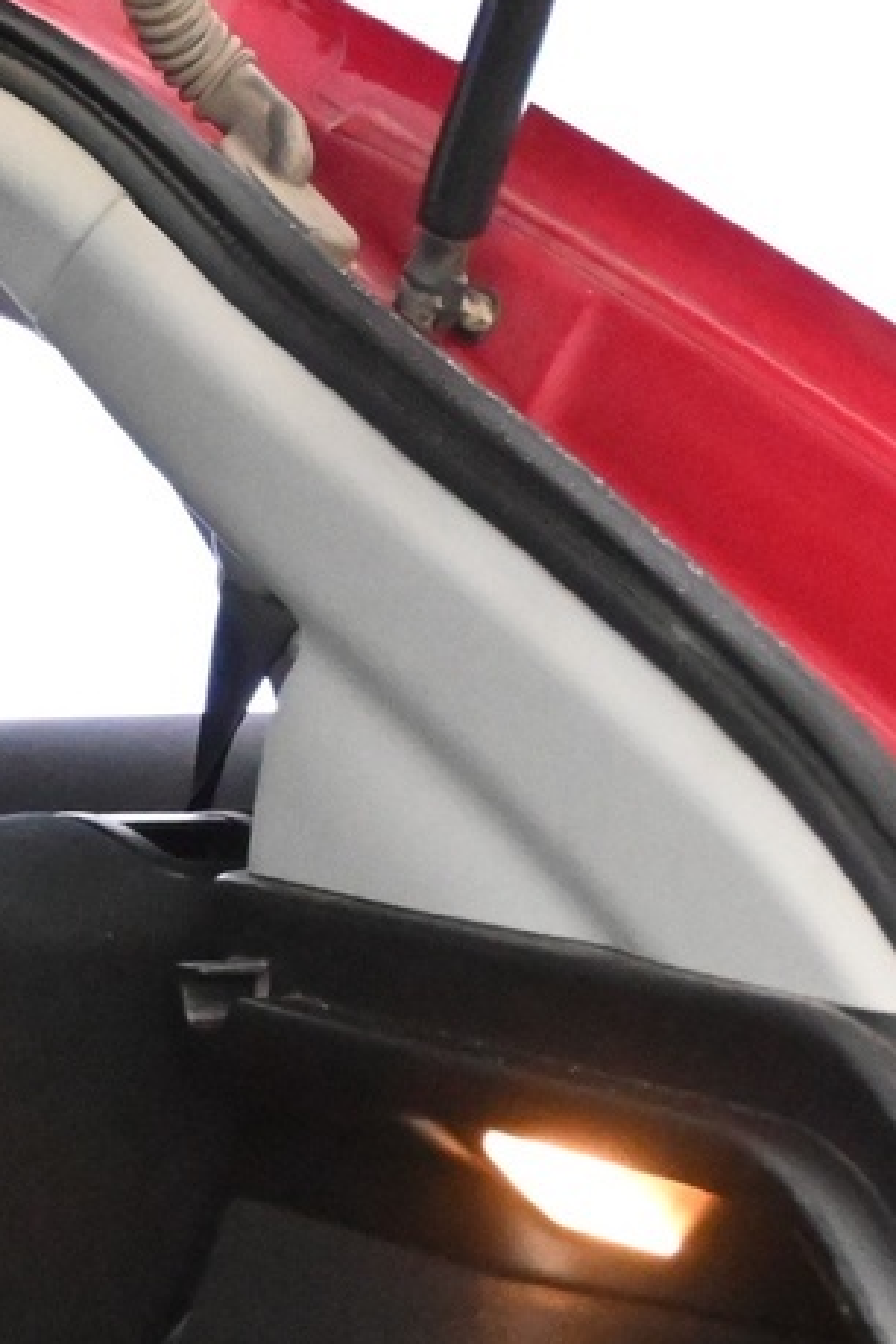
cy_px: 1499
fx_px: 6524
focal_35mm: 175
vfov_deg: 11.6
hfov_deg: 7.5
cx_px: -1066
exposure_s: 1/50
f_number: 5
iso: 8000
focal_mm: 33
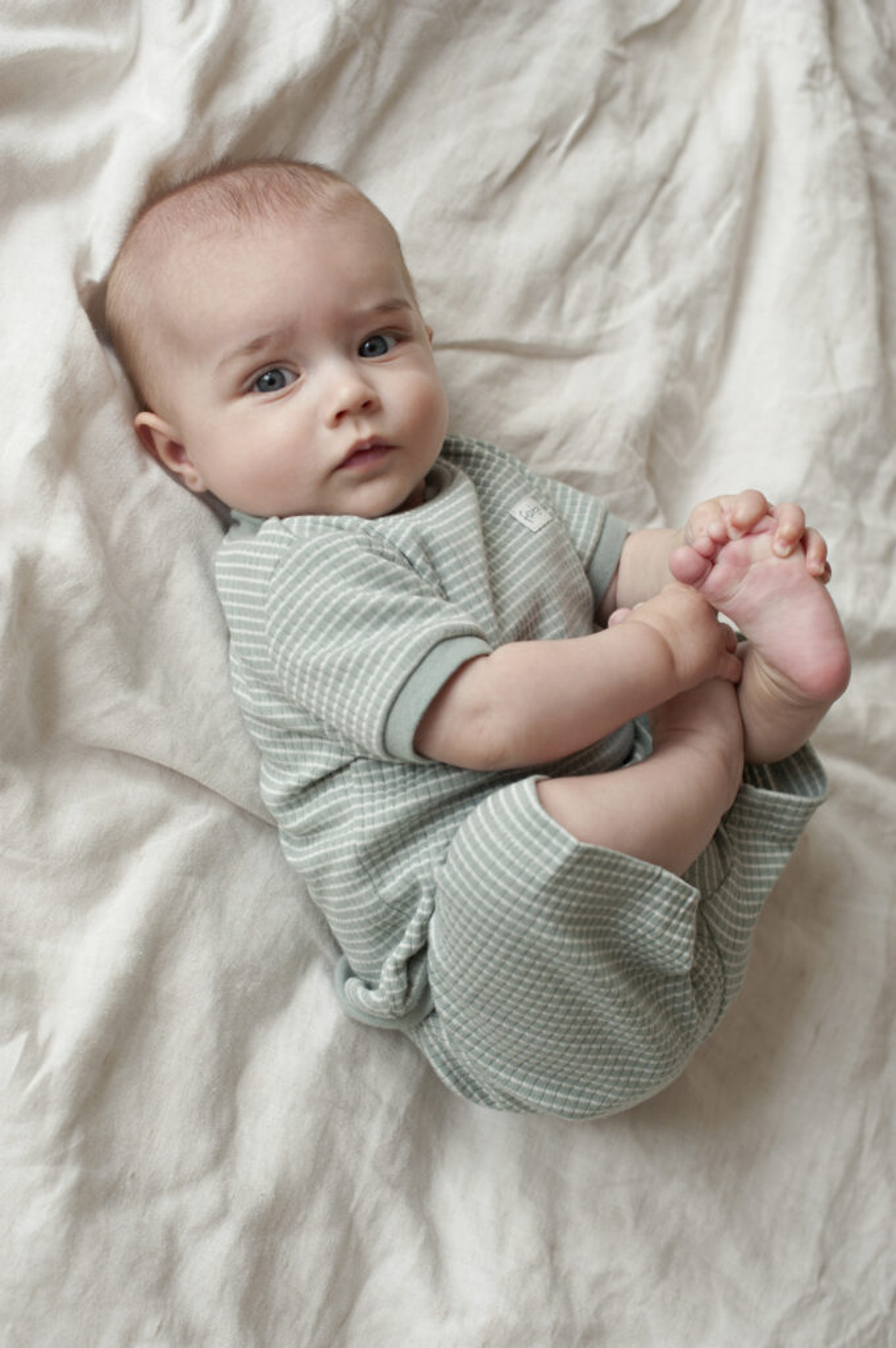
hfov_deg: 26.9
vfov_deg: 39.6
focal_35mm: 50
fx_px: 1870
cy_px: 674
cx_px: 448
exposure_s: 1/125
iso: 640
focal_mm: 50
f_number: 5
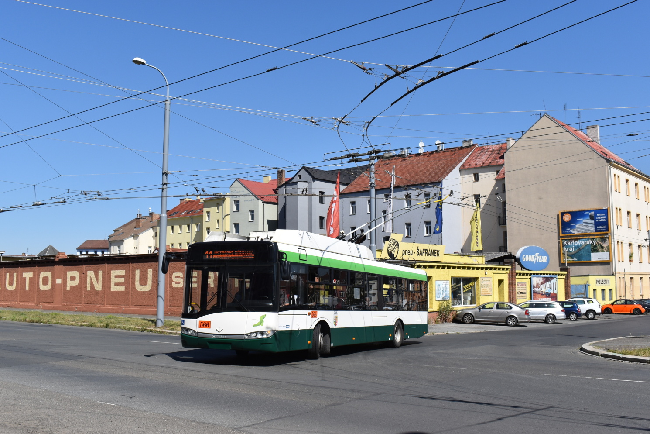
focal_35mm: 36
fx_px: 650
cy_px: 217
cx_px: 325
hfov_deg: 53.1
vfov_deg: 36.9
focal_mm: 24
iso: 200
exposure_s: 1/500
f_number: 11
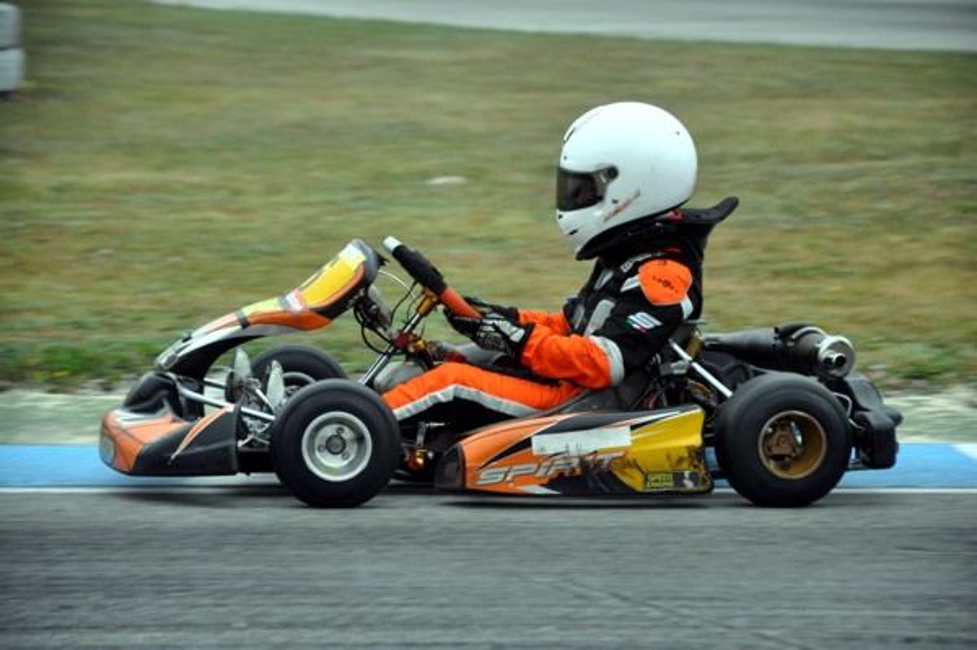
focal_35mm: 158
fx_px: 4271
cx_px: 488
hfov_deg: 13.1
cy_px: 325
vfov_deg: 8.7
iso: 800
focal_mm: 105
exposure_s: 1/500
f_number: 5.6
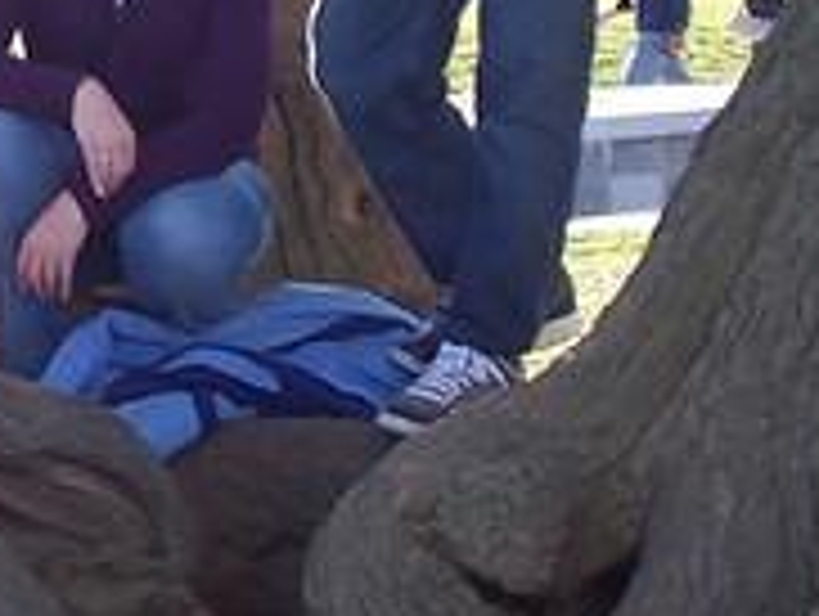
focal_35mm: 200
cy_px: -373
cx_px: 148
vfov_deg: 7.3
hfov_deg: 9.8
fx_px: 4738
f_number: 3.4
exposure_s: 1/180
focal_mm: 8.6
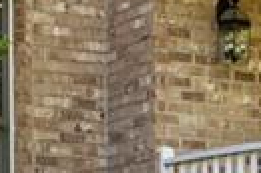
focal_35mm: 158
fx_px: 1143
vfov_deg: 8.5
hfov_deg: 13.0
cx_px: 179
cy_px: 248
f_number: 7.1
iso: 200
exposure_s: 1/50
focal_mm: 20
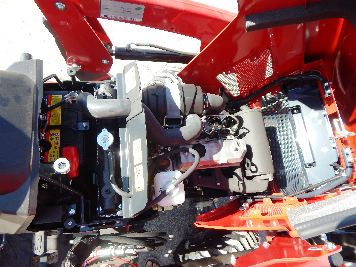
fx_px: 226
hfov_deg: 76.4
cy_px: 134
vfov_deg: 61.1
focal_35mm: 22
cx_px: 178
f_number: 3
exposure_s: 1/400
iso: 125
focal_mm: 4
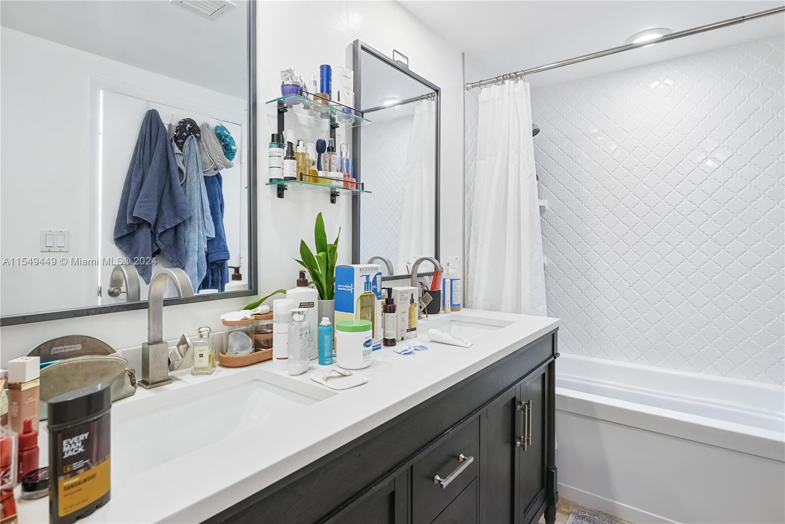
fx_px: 404
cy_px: 262
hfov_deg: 88.4
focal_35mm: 18
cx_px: 392
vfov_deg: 66.0
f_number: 8
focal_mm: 18.5
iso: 400
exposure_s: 1/4
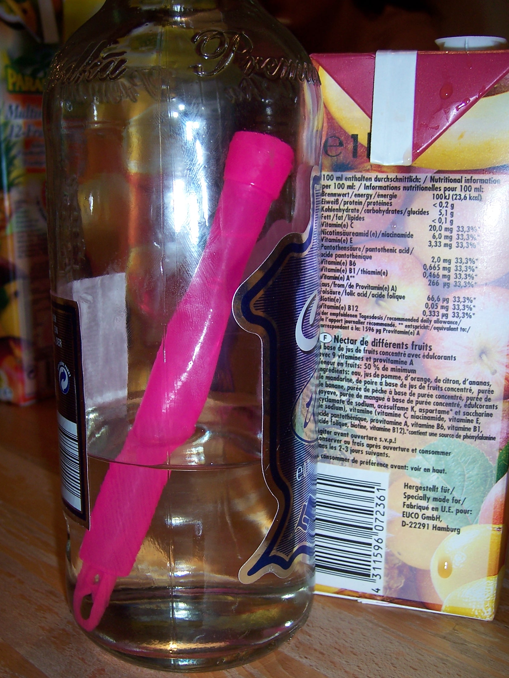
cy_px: 346
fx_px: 823
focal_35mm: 42
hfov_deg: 34.3
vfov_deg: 44.8
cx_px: 216
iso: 80
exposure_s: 1/60
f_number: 2.8
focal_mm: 6.2
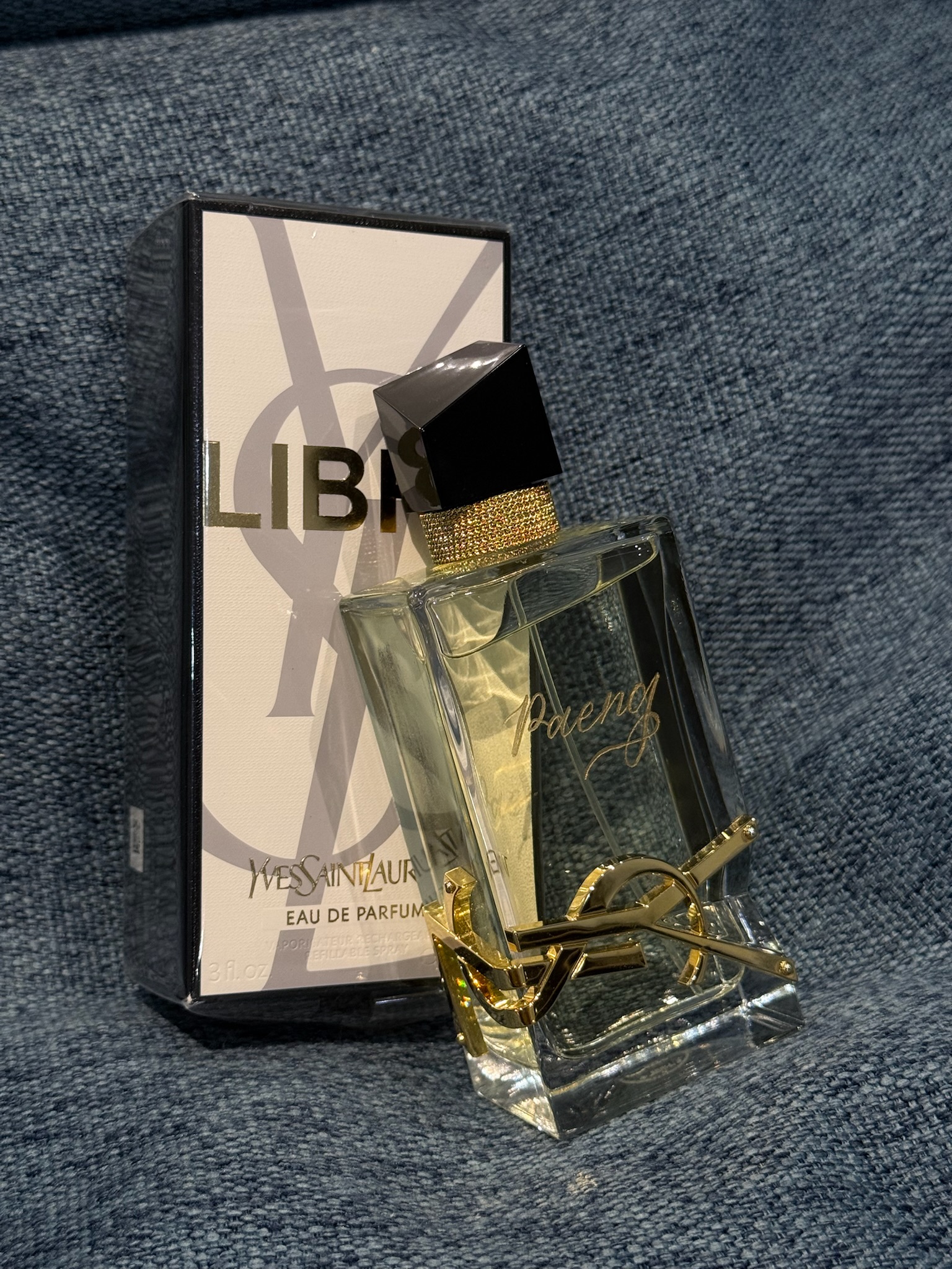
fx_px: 1760
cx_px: 476
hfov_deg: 30.3
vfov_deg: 39.7
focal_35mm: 48
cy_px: 634
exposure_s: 1/50
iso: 125
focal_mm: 6.76
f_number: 1.78
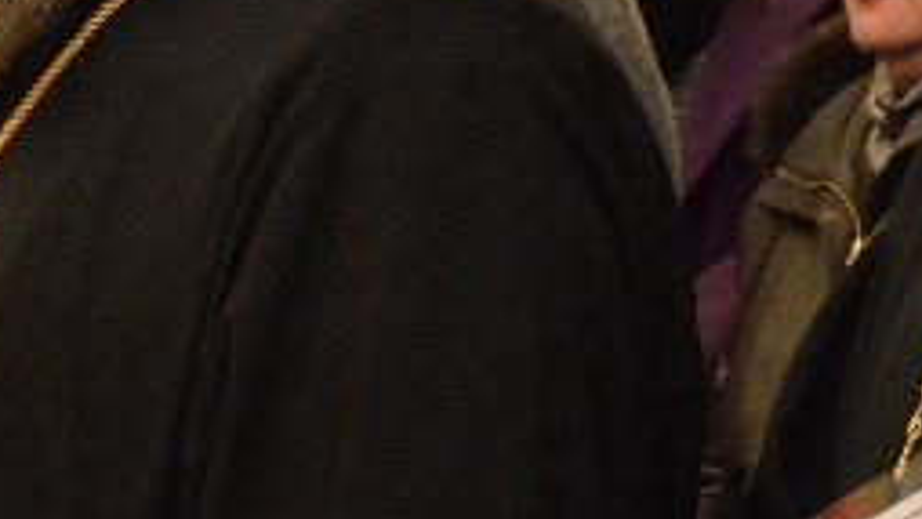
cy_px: 265
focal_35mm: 282
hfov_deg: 7.6
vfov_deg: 4.3
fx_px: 6896
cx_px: -54
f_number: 4.5
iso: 3200
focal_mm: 38
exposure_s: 1/60
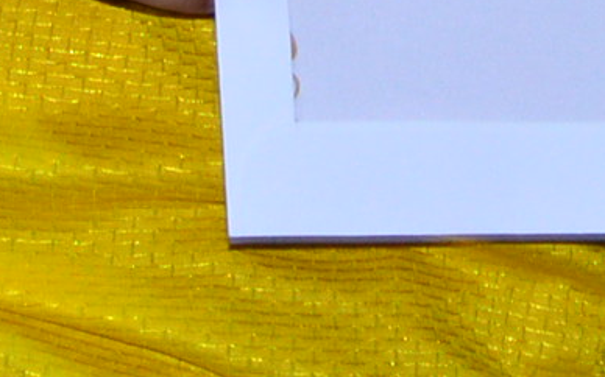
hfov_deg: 3.5
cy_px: -1175
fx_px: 9772
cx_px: 1024
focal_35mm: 593
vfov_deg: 2.2
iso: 1600
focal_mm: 75
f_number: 5.3
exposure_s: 1/100
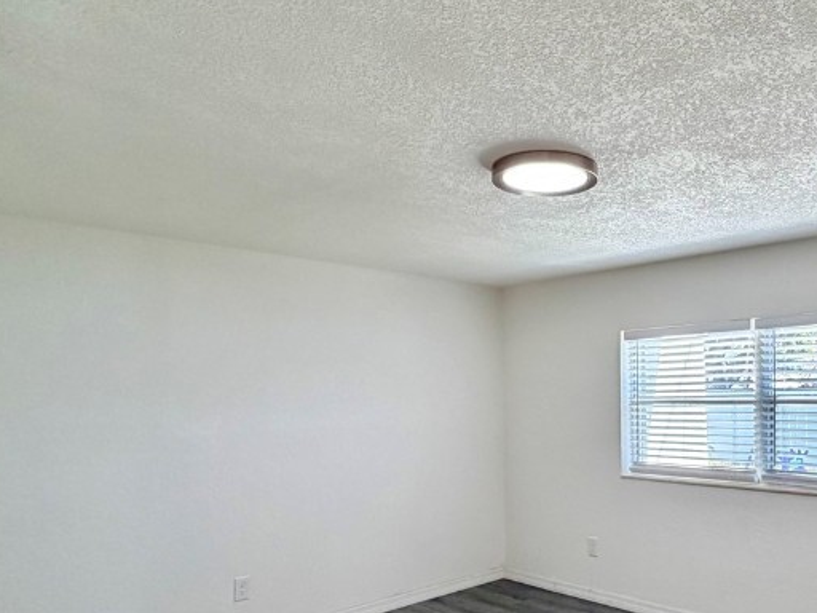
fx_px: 661
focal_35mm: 28
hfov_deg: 61.0
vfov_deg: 49.1
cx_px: 579
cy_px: 396
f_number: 2.2
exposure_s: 1/120
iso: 160
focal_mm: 2.22
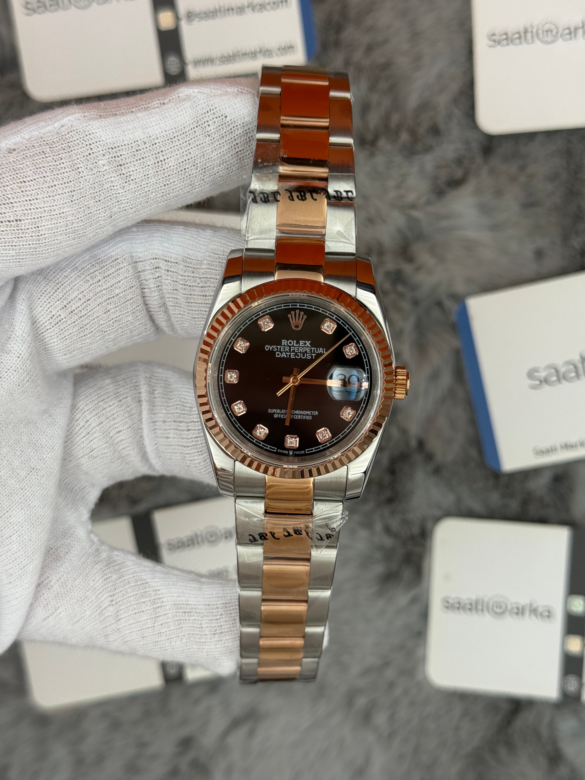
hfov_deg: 30.3
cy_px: 390
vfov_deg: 39.7
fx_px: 1082
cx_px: 292
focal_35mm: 48
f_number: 1.78
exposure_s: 1/837
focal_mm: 6.76
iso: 64
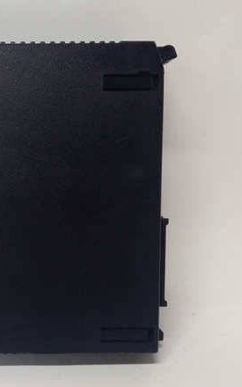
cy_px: 191
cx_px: 19
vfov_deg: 50.4
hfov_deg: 31.1
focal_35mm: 39
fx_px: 412
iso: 321
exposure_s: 1/33
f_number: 2
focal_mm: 3.79
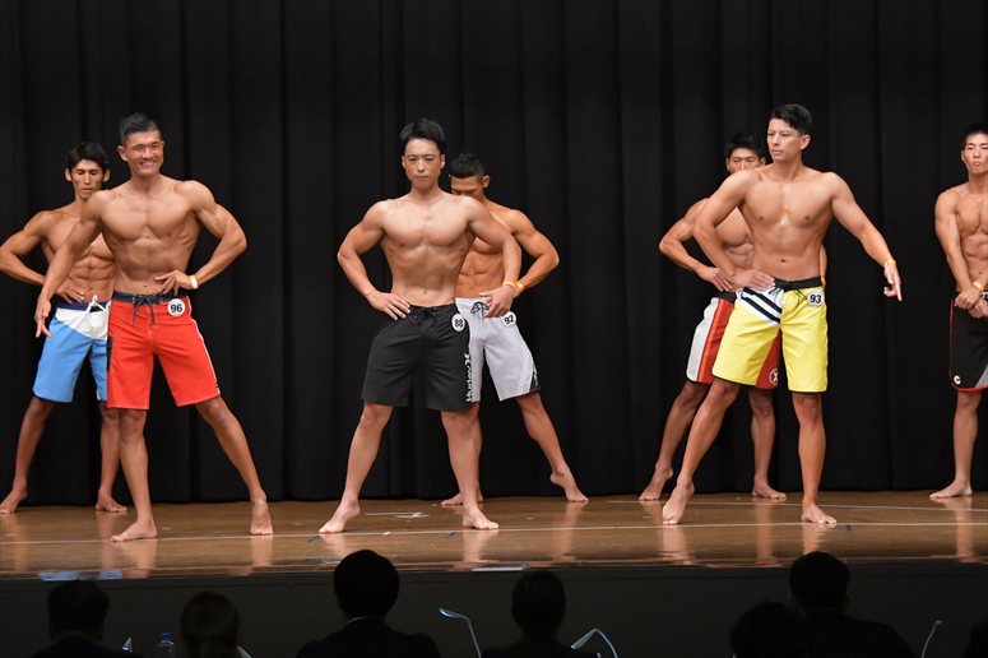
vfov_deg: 8.7
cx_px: 494
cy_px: 329
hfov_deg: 13.1
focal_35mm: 157
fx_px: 4307
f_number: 5.6
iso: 6400
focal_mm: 105
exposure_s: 1/400
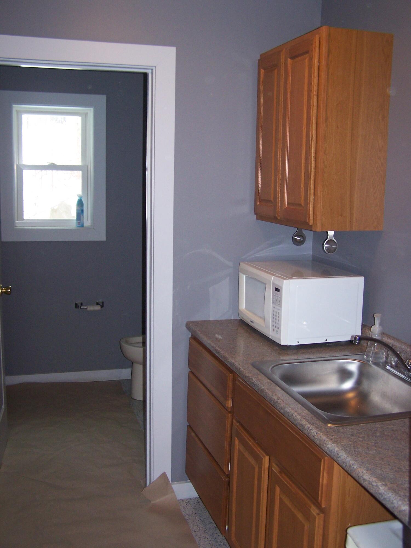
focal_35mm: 38
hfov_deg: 37.7
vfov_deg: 49.0
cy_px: 274
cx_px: 206
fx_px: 602
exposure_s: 1/60
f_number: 2.8
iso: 140
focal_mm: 6.3
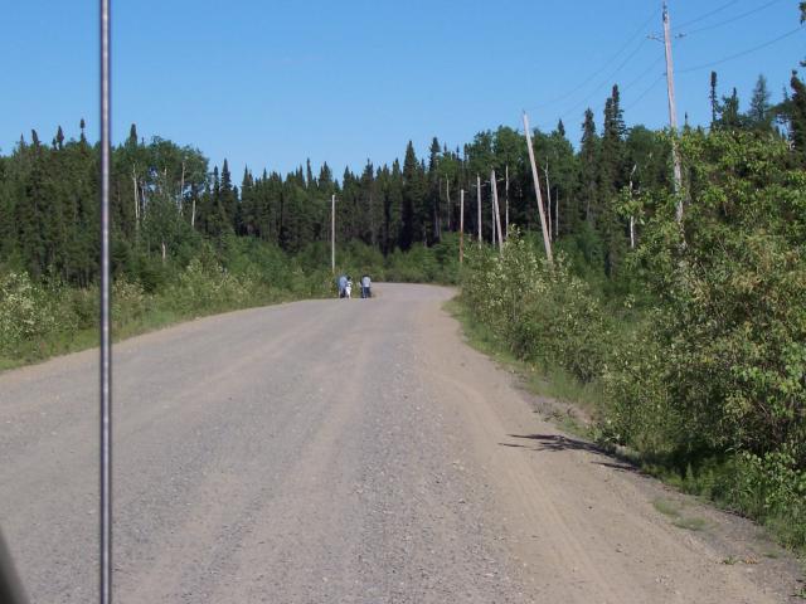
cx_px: 403
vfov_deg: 13.3
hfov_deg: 17.7
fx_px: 2585
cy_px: 302
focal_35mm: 111
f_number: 9.5
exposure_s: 1/350
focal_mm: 16.8
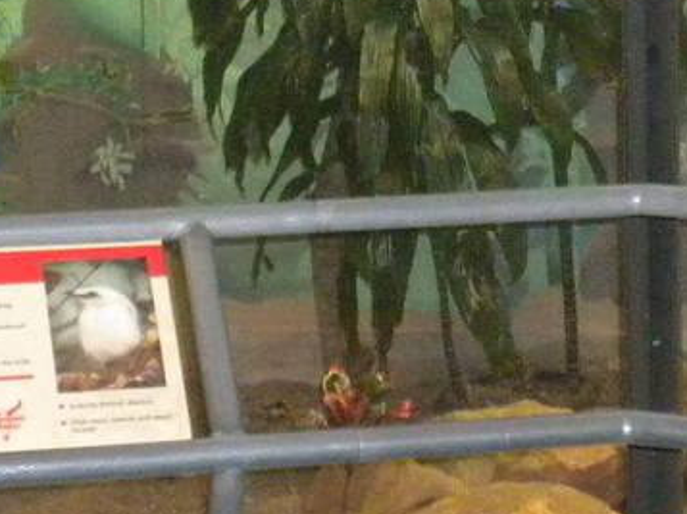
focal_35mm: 166
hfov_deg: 11.9
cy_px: -44
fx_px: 3291
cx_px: 545
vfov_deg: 8.9
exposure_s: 1/30
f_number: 3.5
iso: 562
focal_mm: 6.6
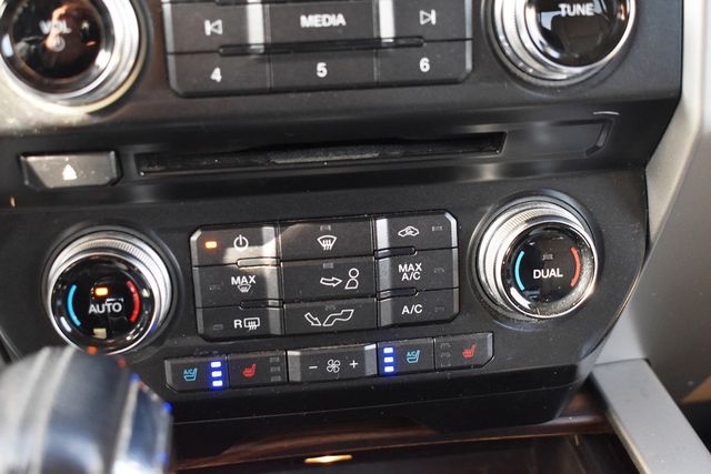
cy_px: 237
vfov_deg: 29.0
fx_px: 919
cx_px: 356
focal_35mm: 46
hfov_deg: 42.3
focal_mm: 31
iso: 1250
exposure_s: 1/125
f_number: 4.2
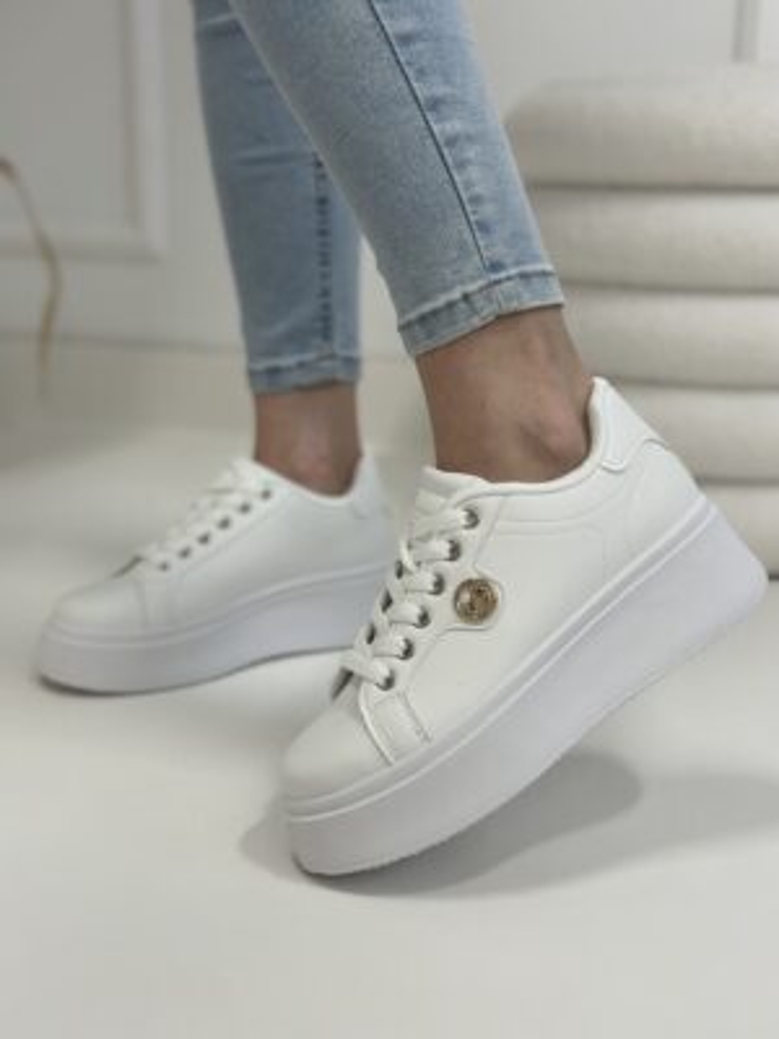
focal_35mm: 48
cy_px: 520
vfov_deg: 39.7
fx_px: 1440
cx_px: 390
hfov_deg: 30.3
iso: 80
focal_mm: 6.86
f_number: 1.78
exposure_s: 1/100
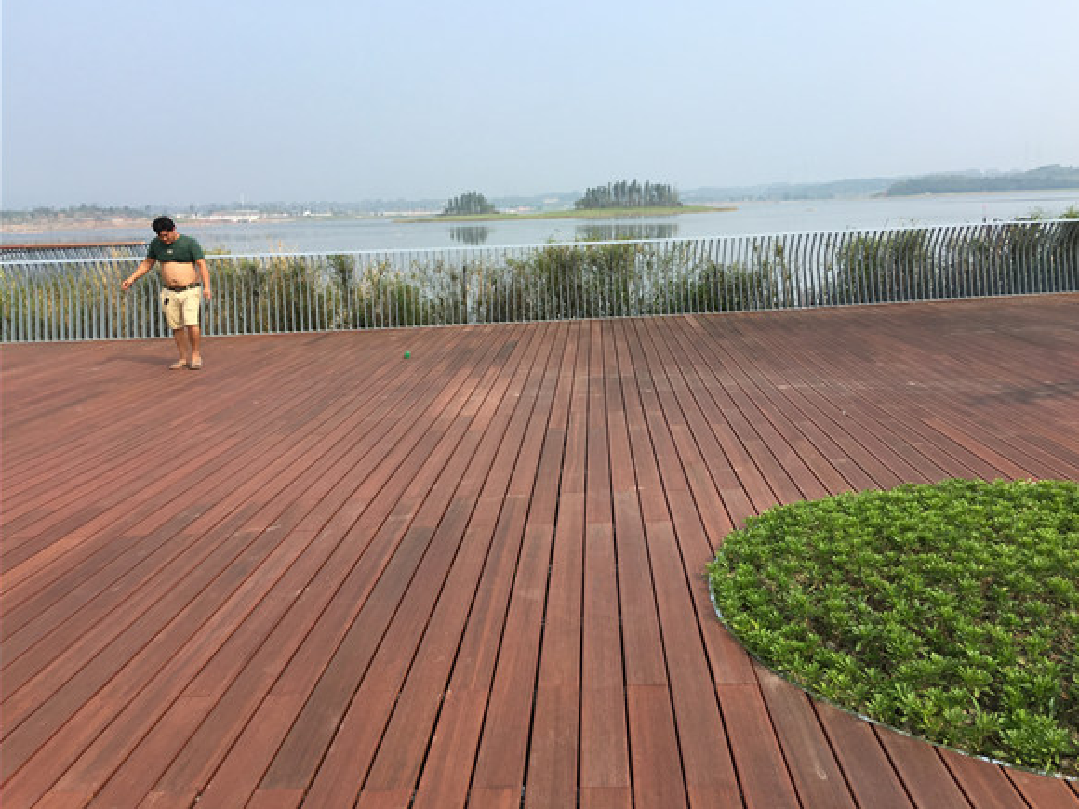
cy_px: 396
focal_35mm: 30
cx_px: 556
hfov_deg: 60.0
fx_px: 935
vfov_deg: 46.8
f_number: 2.2
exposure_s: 1/1068
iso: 25
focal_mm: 4.15
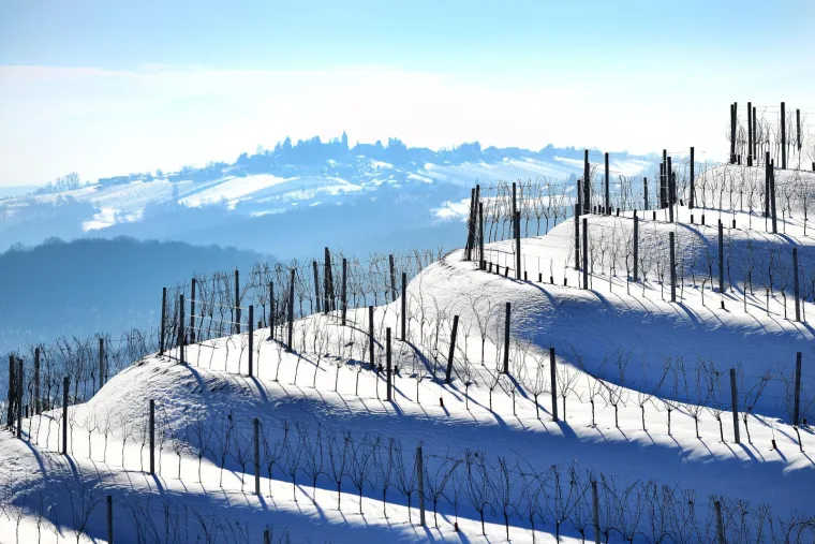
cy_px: 272
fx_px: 3623
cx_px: 408
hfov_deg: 12.8
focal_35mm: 160
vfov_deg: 8.6
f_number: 5
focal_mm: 160
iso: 31
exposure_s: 1/1250
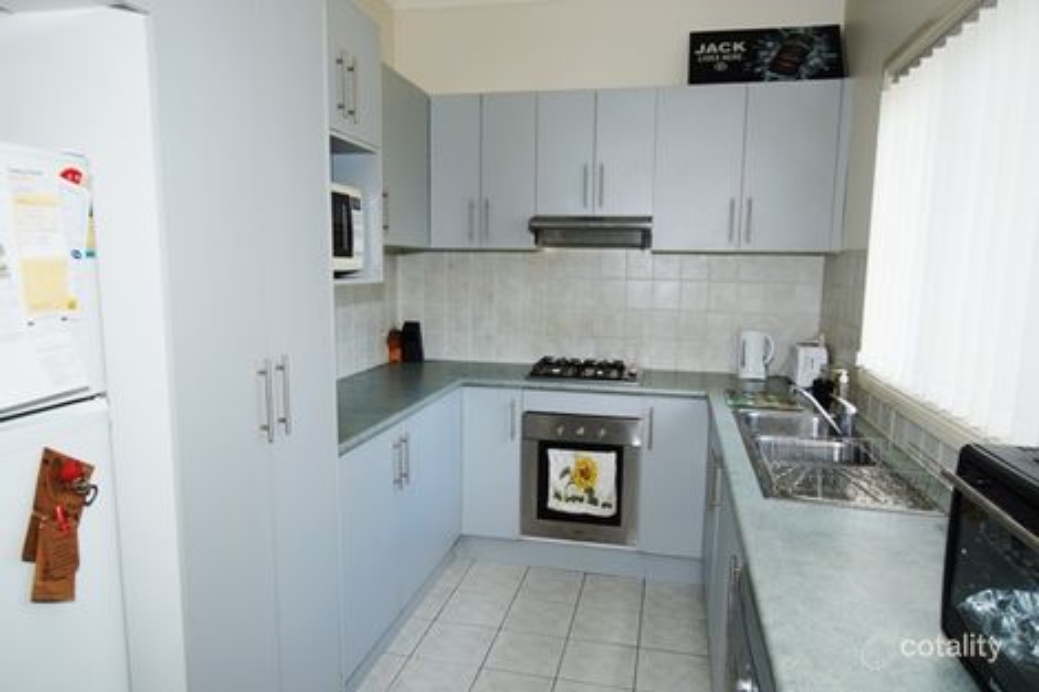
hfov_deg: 73.8
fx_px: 692
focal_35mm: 24
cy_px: 346
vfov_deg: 53.1
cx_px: 520
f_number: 5.6
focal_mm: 16
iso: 250
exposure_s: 1/60
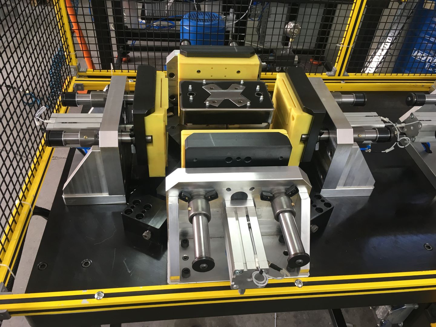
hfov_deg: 61.7
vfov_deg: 48.2
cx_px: 218
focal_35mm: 29
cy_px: 164
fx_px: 365
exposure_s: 1/33
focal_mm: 4.15
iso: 80
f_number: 2.2
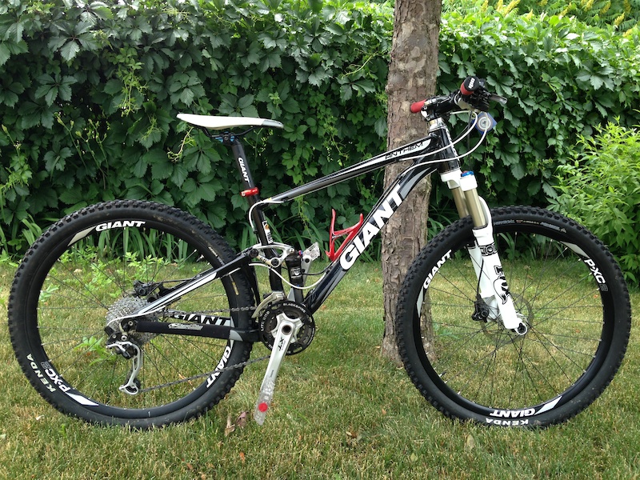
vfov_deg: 42.9
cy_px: 240
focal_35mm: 33
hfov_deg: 55.4
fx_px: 610
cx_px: 320
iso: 50
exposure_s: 1/143
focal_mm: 4.12
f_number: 2.4
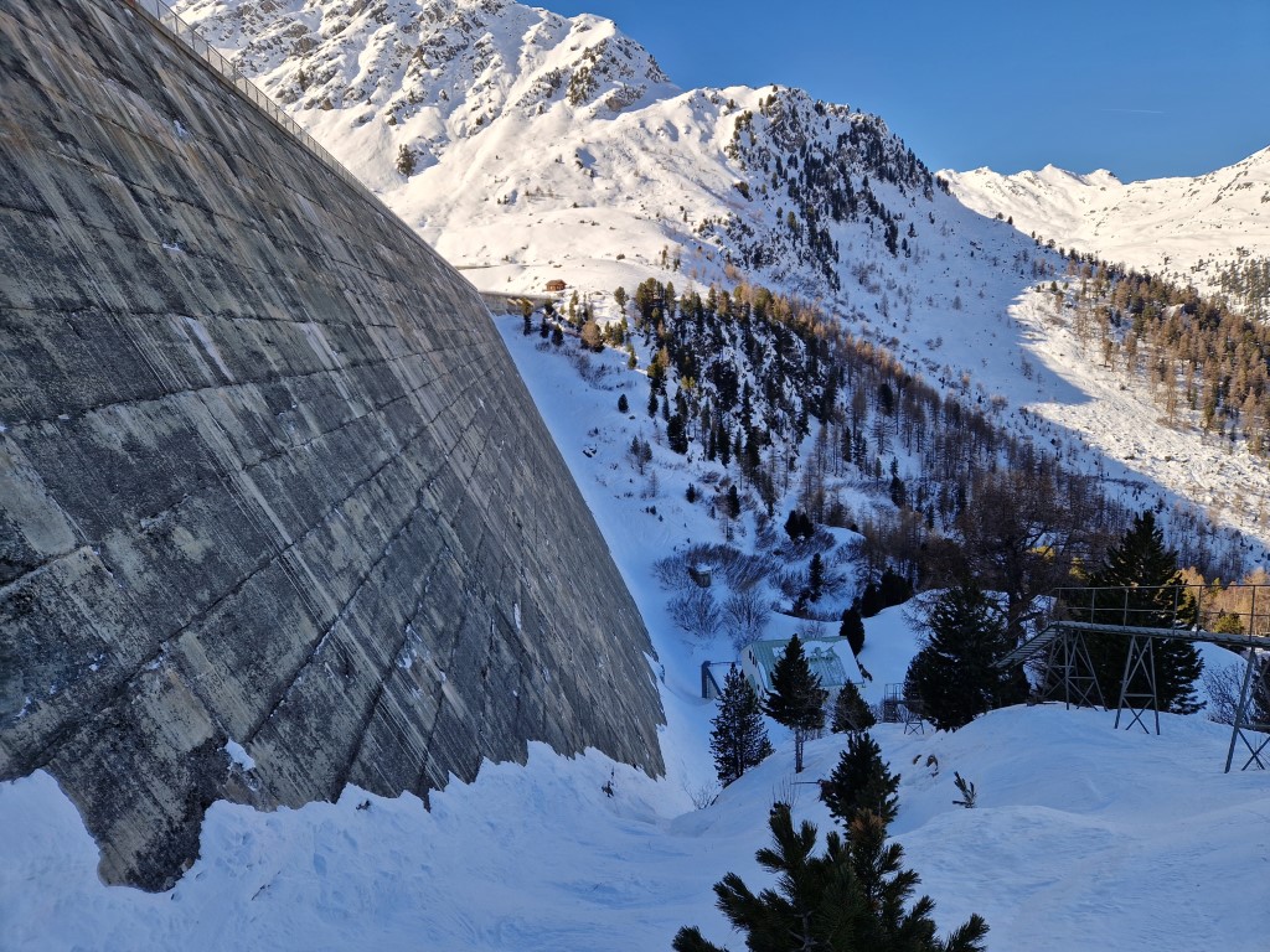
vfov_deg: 58.9
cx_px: 635
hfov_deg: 73.9
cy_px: 476
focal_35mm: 23
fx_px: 844
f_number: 1.8
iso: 50
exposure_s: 1/1412
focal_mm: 5.4
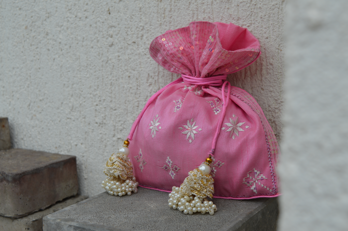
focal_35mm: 51
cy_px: 116
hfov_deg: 38.9
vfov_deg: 26.4
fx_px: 493
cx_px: 174
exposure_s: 1/160
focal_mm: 34
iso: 100
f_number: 6.3
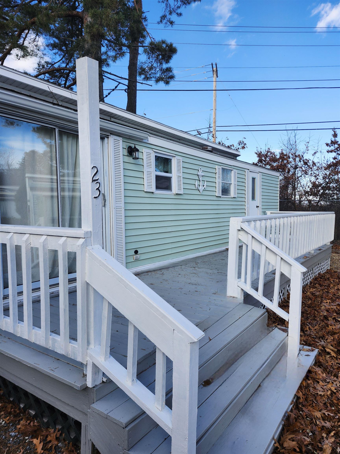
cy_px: 227
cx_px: 170
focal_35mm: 23
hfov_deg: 58.9
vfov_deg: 73.9
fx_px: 301
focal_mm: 5.54
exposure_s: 1/714
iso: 25
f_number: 1.8
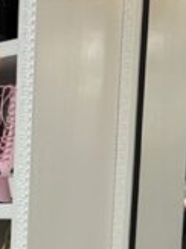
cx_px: -117
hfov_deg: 14.1
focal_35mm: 96
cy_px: 301
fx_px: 689
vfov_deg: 19.3
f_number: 1.5
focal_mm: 5.7
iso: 100
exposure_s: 1/60
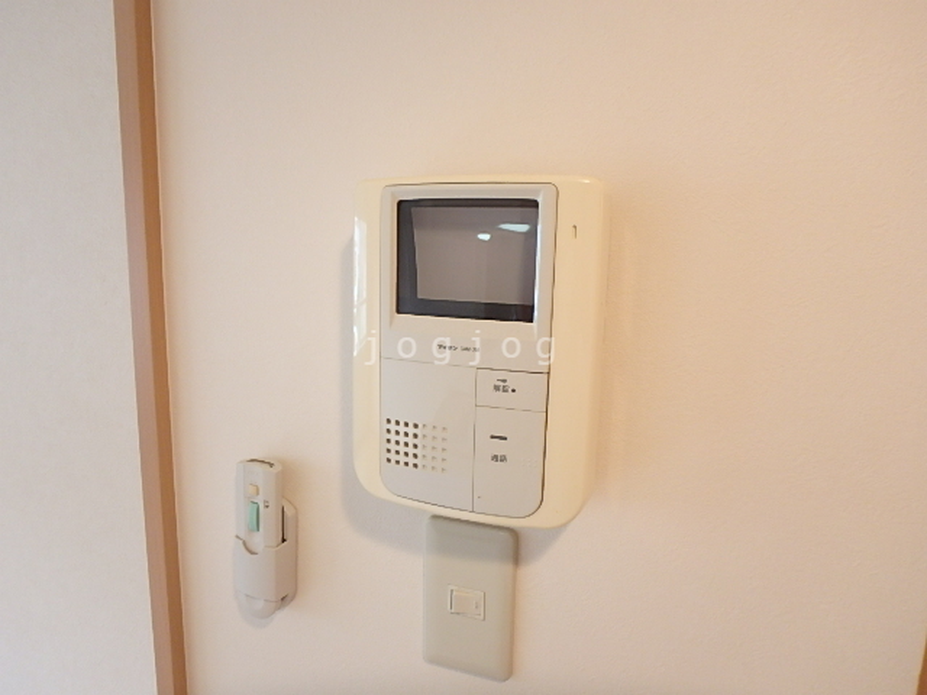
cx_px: 464
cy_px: 348
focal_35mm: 21
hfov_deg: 79.0
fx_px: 562
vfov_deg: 63.4
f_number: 3.5
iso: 320
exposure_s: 1/30
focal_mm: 3.7
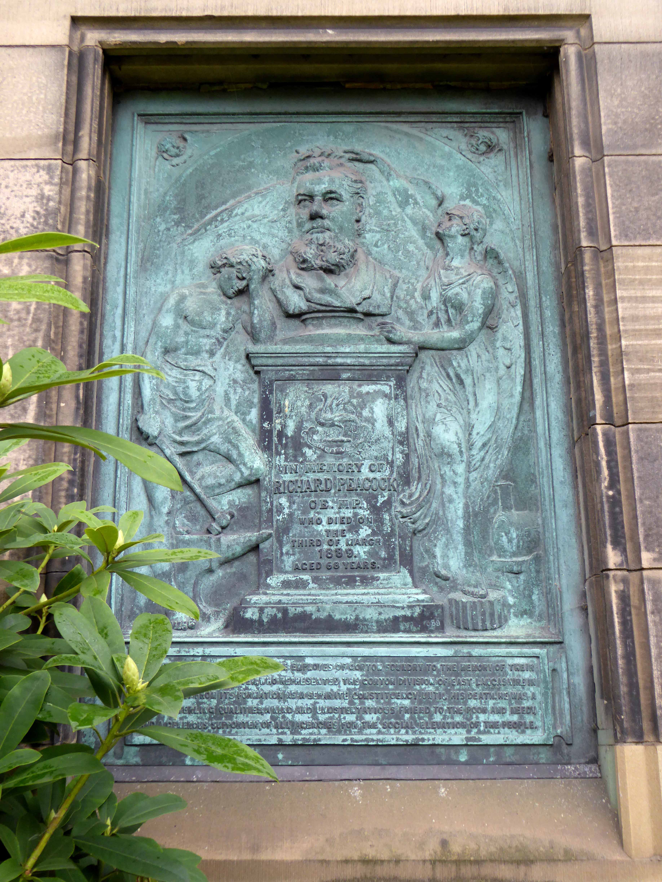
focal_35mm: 39
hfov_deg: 36.8
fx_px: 994
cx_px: 331
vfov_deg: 47.9
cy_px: 441
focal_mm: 6.7
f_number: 3.7
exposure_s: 1/60
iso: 125
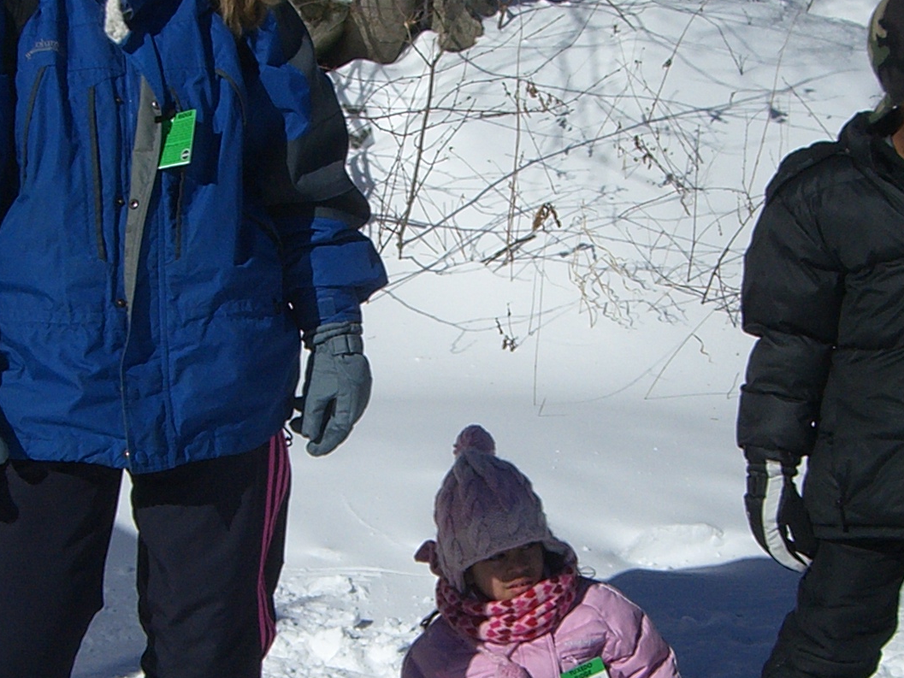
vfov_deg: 16.1
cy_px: 359
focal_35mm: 92
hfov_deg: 21.3
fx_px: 2403
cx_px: 461
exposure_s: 1/2000
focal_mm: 6.2
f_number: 4.3
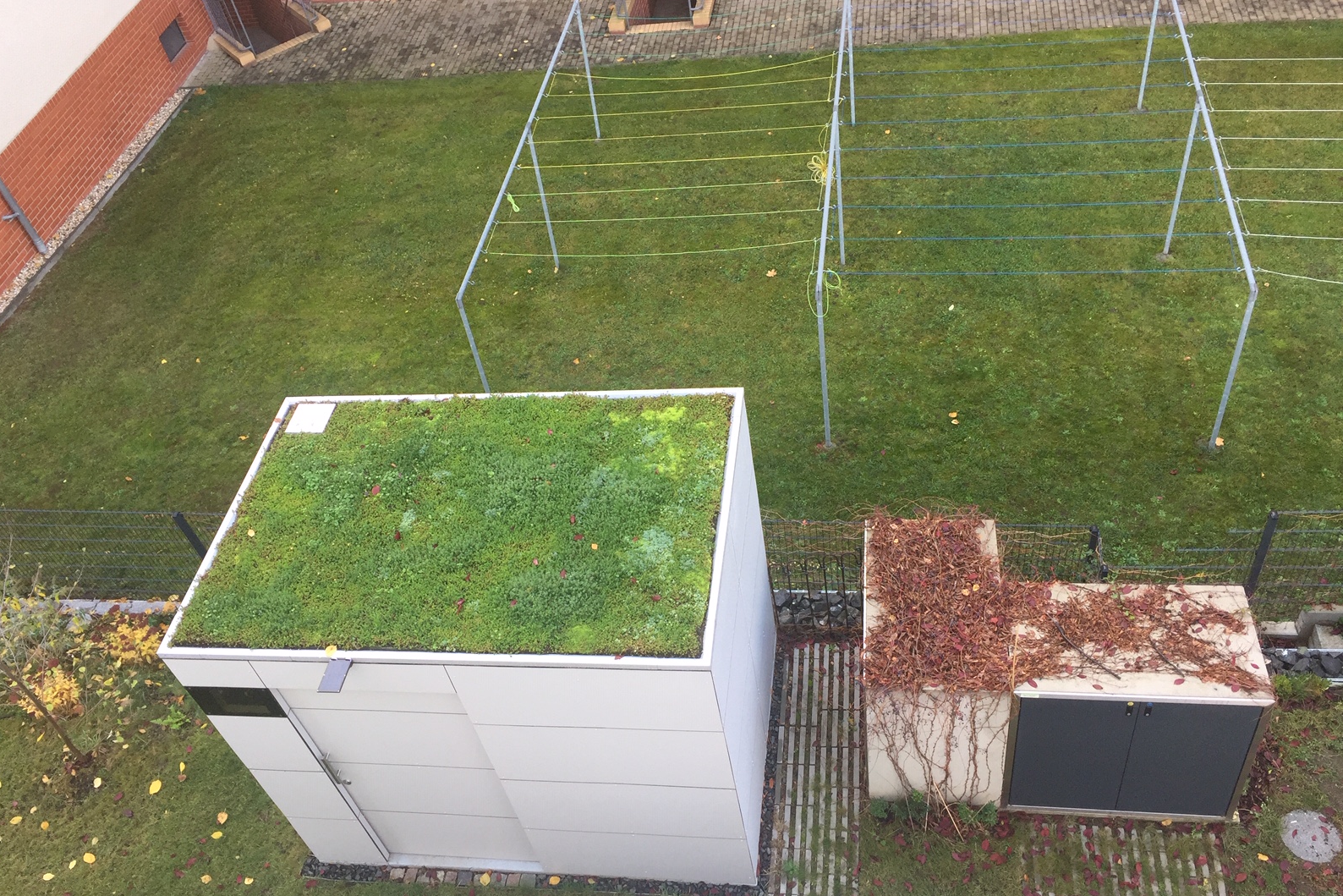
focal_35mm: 31
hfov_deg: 60.3
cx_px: 655
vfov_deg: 42.3
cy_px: 476
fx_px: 1156
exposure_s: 1/100
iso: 40
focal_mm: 4.15
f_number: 2.2
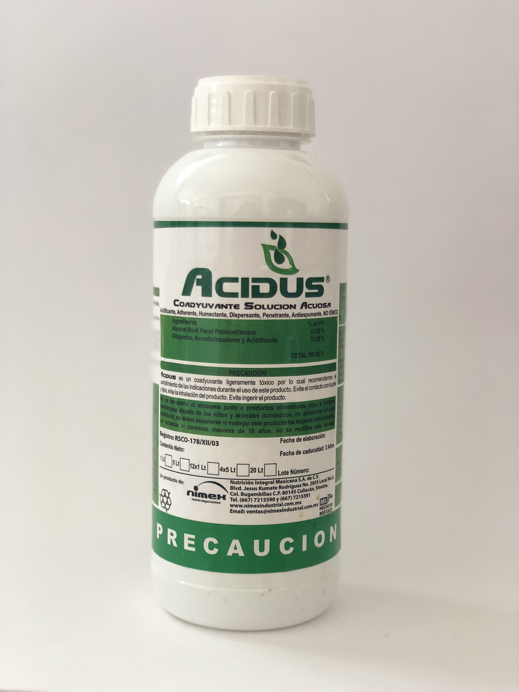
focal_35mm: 52
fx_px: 1040
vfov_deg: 36.8
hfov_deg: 28.0
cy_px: 346
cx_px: 260
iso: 80
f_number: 2.4
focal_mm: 6
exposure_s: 1/40
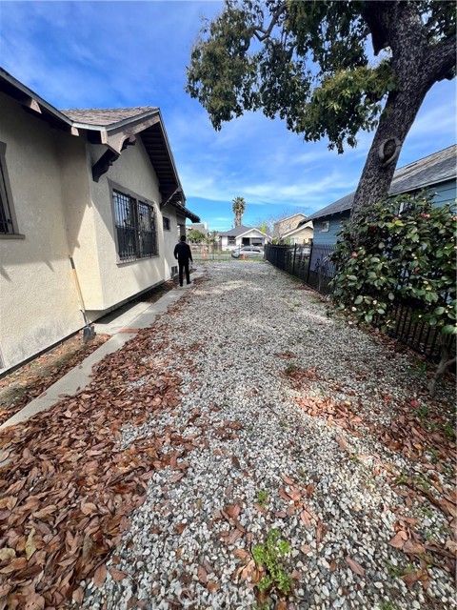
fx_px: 229
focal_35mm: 13
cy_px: 305
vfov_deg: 106.2
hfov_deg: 89.9
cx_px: 228
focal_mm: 1.57
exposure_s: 1/713
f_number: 1.8
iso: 32
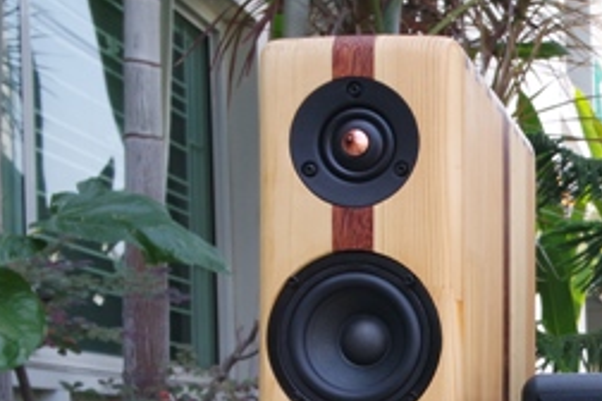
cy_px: 414
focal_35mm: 61
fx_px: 1020
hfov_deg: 28.4
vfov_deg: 21.4
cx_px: 733
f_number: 5.6
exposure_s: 1/60
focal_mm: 9
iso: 200
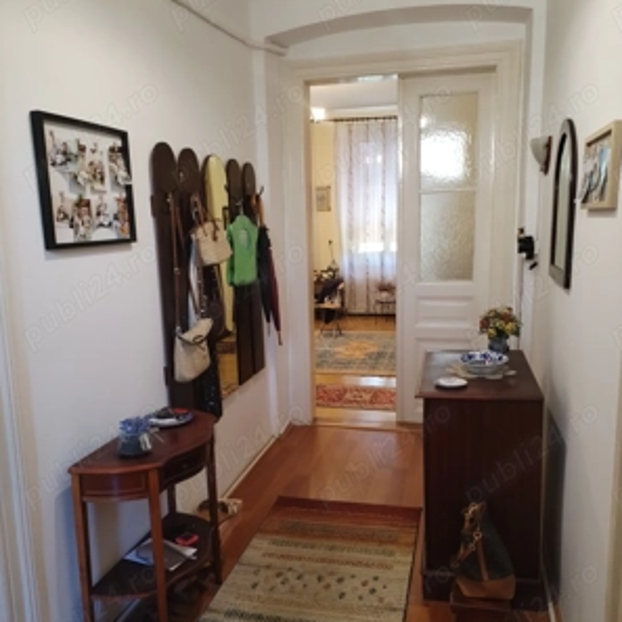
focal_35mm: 31
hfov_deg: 52.5
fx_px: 630
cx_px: 310
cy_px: 329
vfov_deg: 52.5
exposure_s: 1/25
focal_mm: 4.75
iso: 787
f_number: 1.8
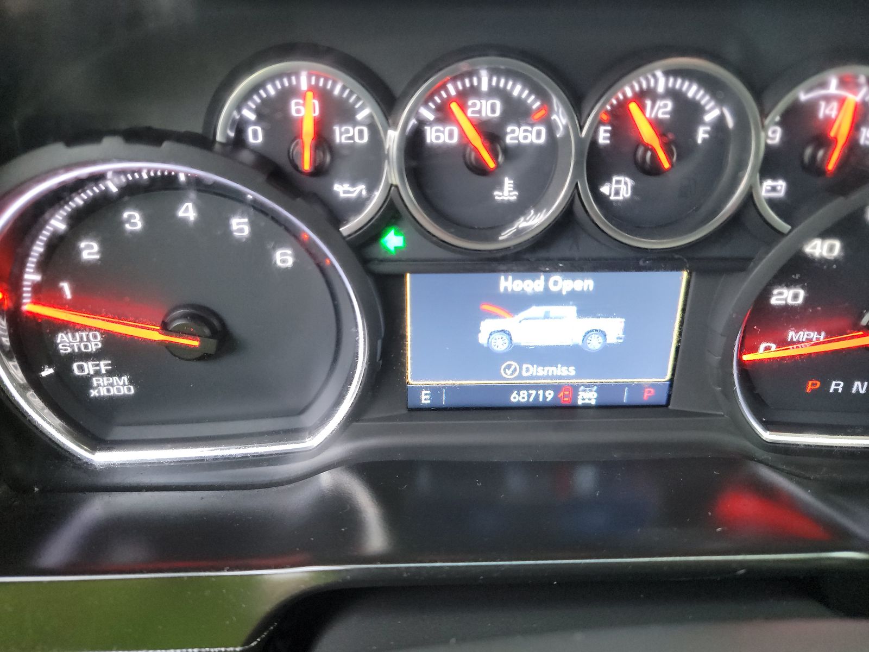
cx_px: 434
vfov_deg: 56.8
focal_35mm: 24
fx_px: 602
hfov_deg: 71.6
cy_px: 326
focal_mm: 6.7
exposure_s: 1/59
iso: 1134
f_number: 1.8
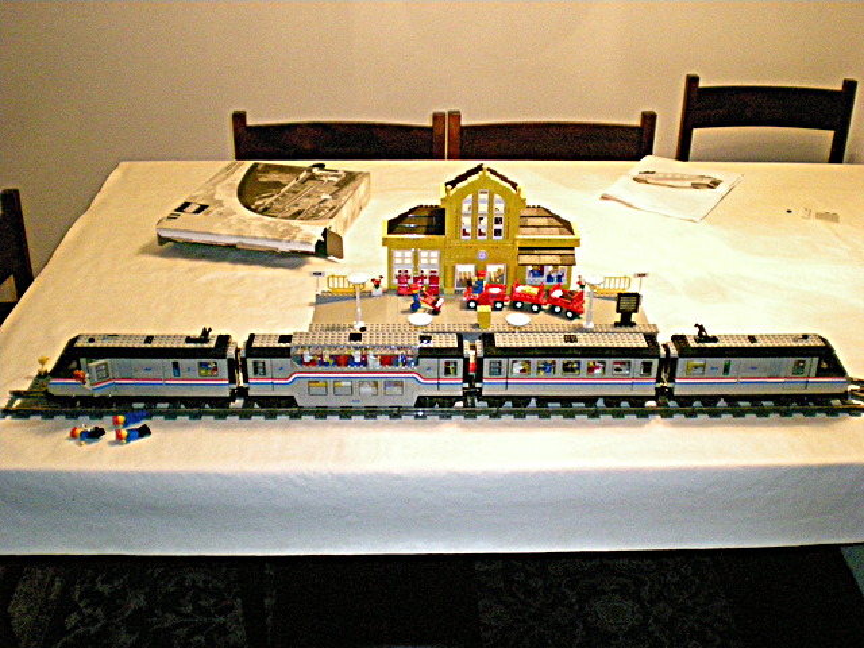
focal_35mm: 38
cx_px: 432
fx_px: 948
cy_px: 324
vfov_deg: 37.7
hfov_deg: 49.0
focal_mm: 6.3
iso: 800
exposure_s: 1/40.1
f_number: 3.1
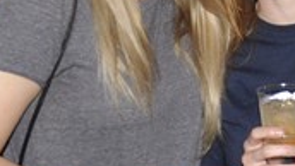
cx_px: 346
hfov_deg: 12.8
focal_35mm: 164
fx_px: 1284
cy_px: 15
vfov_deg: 7.4
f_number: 5
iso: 400
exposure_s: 1/60
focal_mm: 18
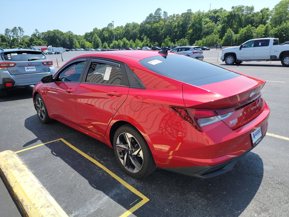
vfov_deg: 56.8
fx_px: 200
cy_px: 108
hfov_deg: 71.6
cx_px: 144
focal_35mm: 24
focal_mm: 6.7
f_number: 1.8
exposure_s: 1/523
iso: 50
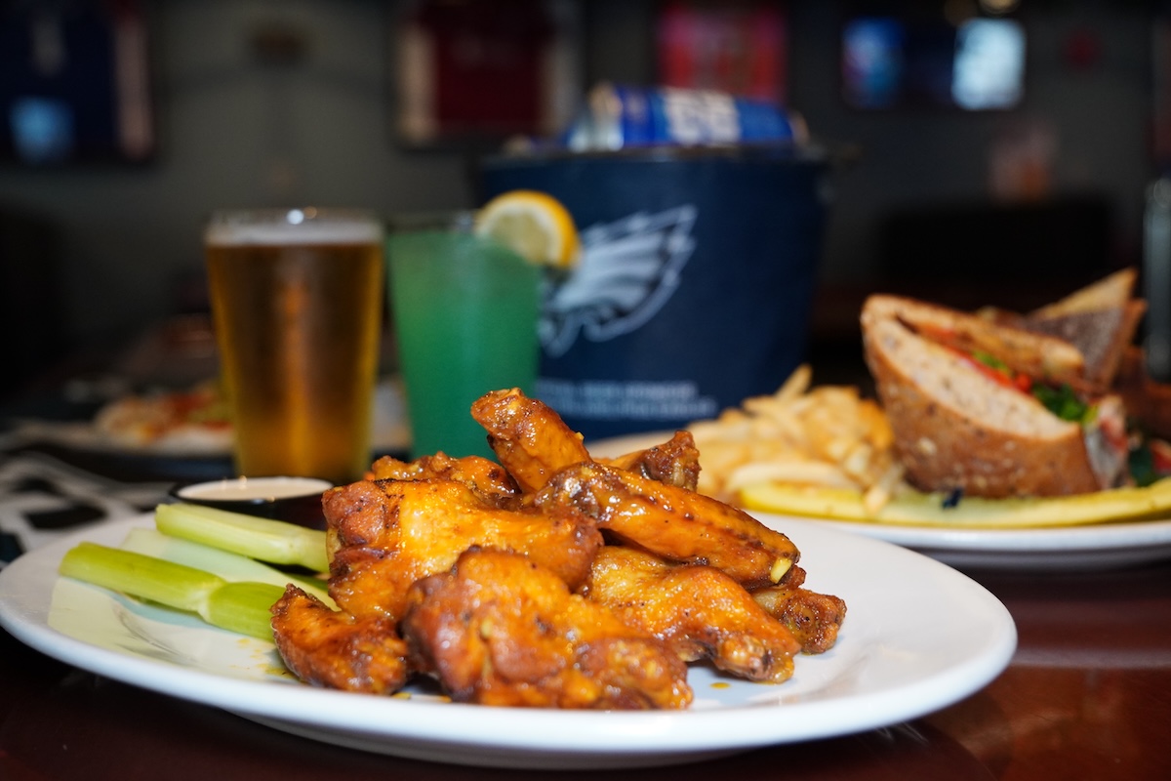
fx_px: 1317
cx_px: 586
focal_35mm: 40
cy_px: 390
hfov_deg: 47.9
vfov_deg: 33.0
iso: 1600
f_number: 2.8
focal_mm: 27
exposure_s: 1/160
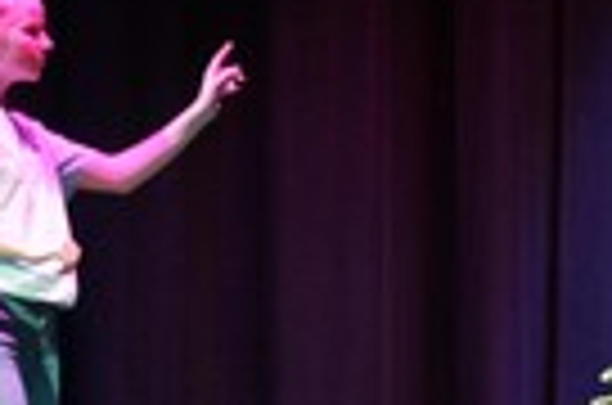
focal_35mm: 427
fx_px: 7242
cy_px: 322
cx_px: 302
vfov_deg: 3.2
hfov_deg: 4.8
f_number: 4
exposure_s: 1/250
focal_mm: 116
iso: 3200
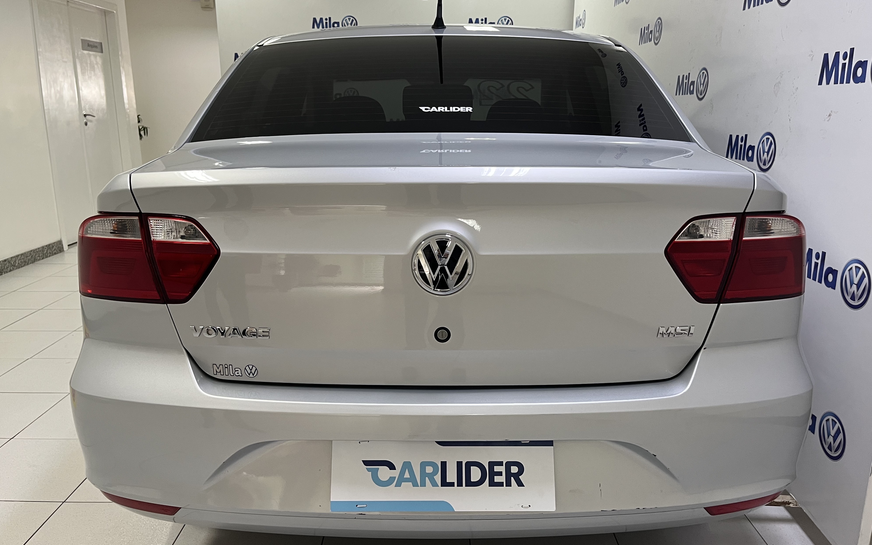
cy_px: 278
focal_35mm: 28
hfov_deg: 66.5
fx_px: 665
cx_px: 435
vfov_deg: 44.5
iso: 100
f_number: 1.6
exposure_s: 1/60
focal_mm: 5.1
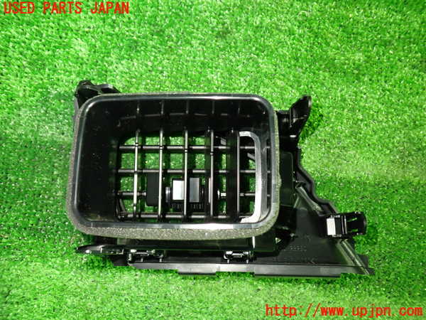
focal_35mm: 30
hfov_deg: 60.0
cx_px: 213
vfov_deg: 46.8
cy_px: 160
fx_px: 369
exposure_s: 1/30
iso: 800
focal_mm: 5.4
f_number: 2.3
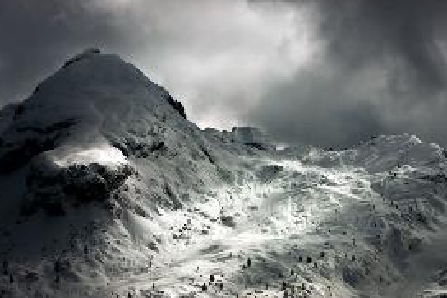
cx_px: 253
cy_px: 234
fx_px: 1439
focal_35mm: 116
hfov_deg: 17.6
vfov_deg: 11.8
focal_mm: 70
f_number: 11
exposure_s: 1/500
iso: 200
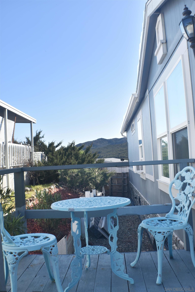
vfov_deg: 45.0
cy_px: 146
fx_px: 353
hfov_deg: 30.8
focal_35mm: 44
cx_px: 98
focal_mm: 29
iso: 100
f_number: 8
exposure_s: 1/250
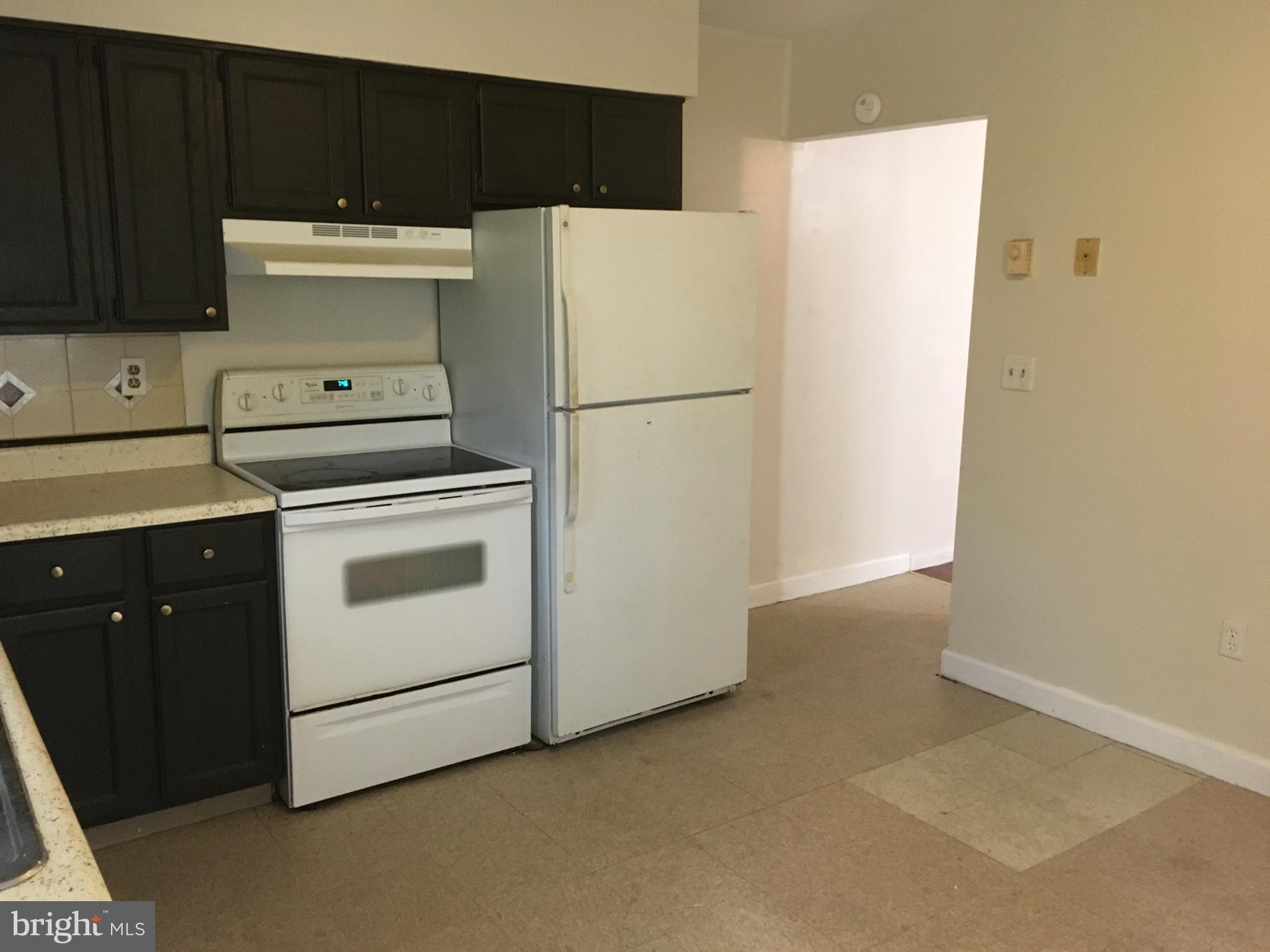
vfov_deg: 48.2
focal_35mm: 29
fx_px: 1064
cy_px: 476
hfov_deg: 61.7
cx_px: 635
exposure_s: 1/17
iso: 200
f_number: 2.2
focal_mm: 4.15
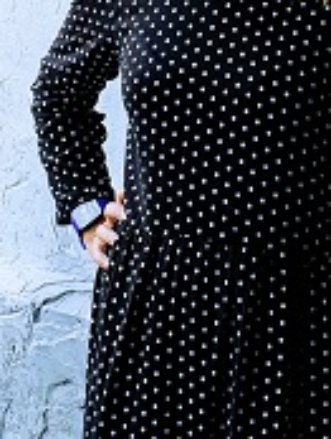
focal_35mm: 159
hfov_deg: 9.4
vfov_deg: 12.2
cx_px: 192
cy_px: -30
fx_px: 2022
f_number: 2.4
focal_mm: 4.3
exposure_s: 1/250
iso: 64
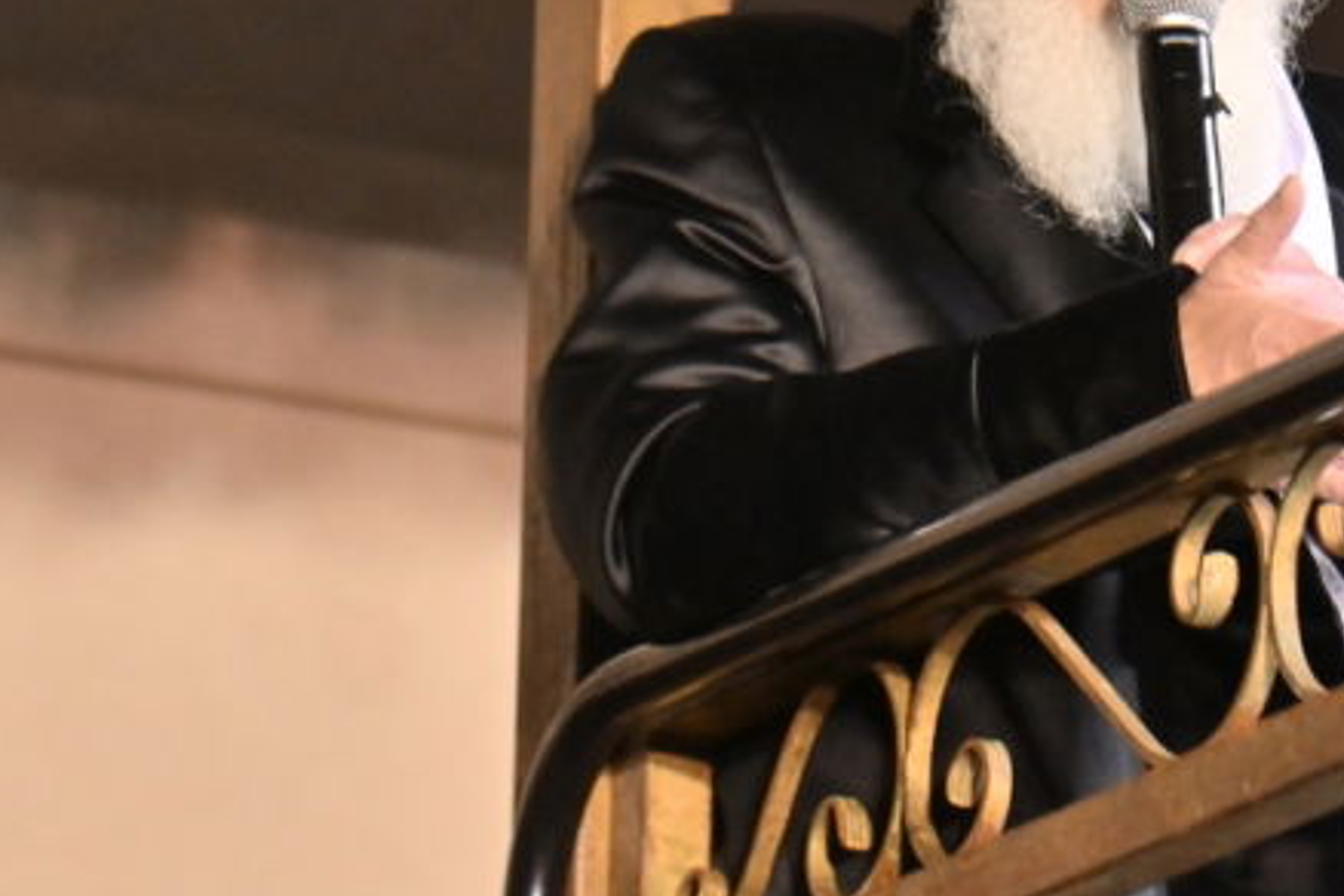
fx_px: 15716
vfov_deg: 3.3
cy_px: -92
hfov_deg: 4.9
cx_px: 1215
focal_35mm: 421
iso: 800
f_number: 4
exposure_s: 1/125
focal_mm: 120
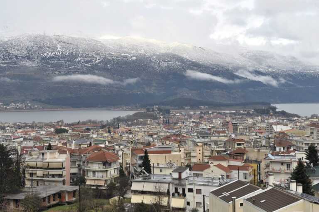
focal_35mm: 58
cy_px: 106
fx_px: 514
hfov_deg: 34.5
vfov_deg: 23.3
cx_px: 160
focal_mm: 58
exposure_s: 1/800
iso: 800
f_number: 7.1
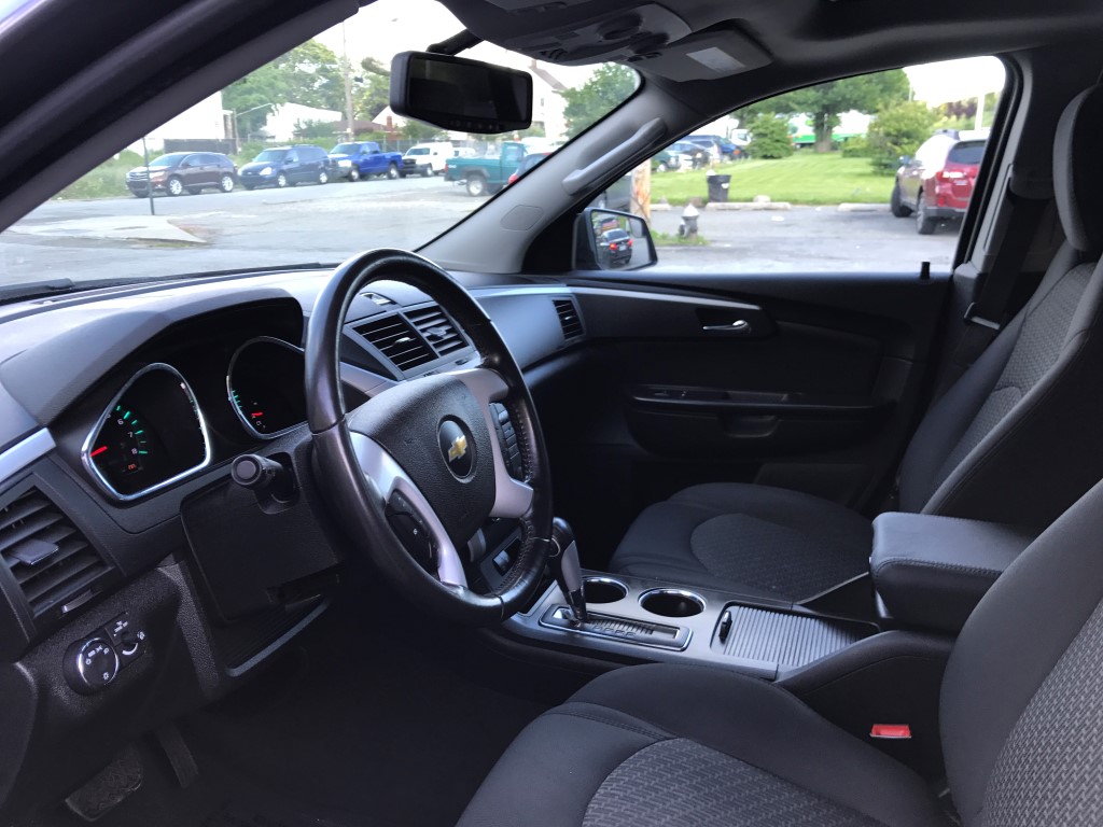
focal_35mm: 28
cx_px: 552
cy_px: 414
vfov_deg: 49.7
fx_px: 892
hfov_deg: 63.4
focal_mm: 3.99
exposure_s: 1/90
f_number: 1.8
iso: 20
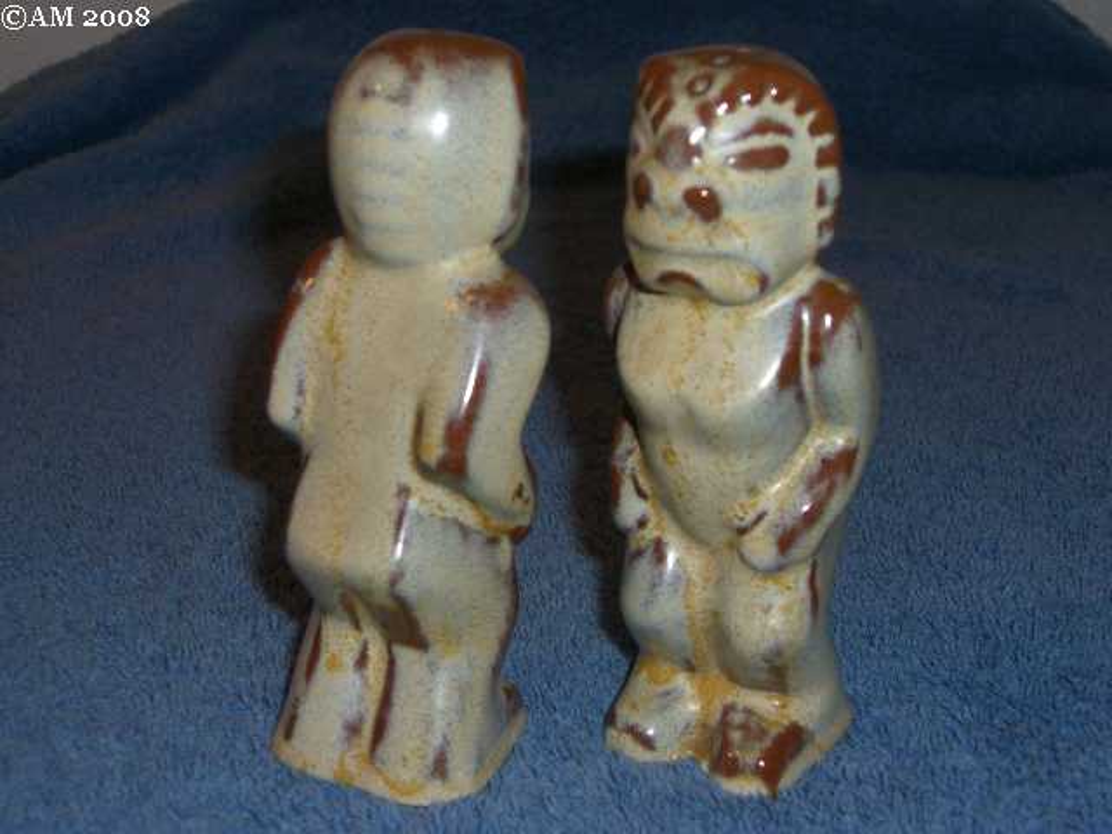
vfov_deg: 26.6
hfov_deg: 34.9
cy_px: 417
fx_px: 1767
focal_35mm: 55
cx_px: 556
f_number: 6.8
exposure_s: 1/30
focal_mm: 11.5
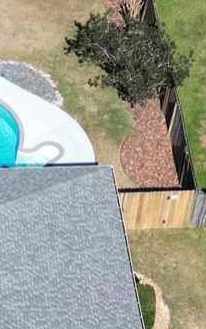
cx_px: -132
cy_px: 278
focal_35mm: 158
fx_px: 1421
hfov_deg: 8.1
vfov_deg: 13.2
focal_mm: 6.72
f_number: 1.7
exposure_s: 1/3200
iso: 130
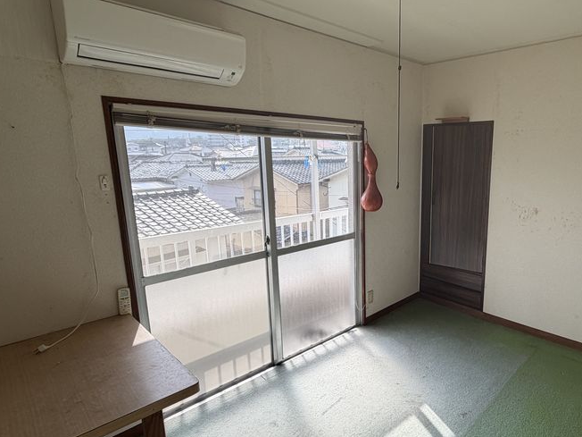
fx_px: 370
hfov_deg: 74.0
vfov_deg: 61.1
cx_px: 388
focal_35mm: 22
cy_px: 226
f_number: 2.2
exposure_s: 1/502
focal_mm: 2.22
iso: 50
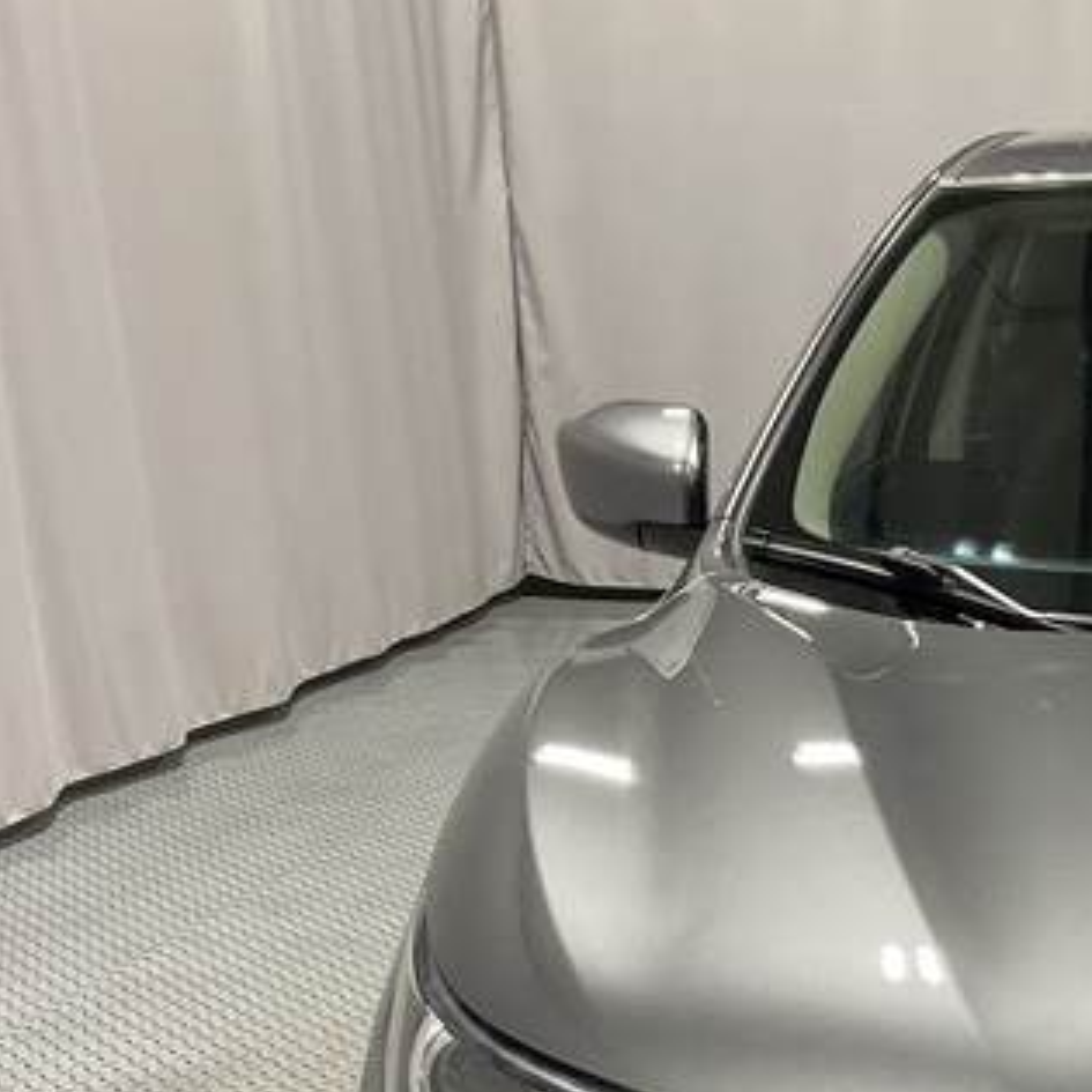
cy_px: 1047
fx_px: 2784
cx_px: 1380
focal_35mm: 78
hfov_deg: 20.5
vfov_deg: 21.5
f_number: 1.8
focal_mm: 3
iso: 50
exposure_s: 1/50
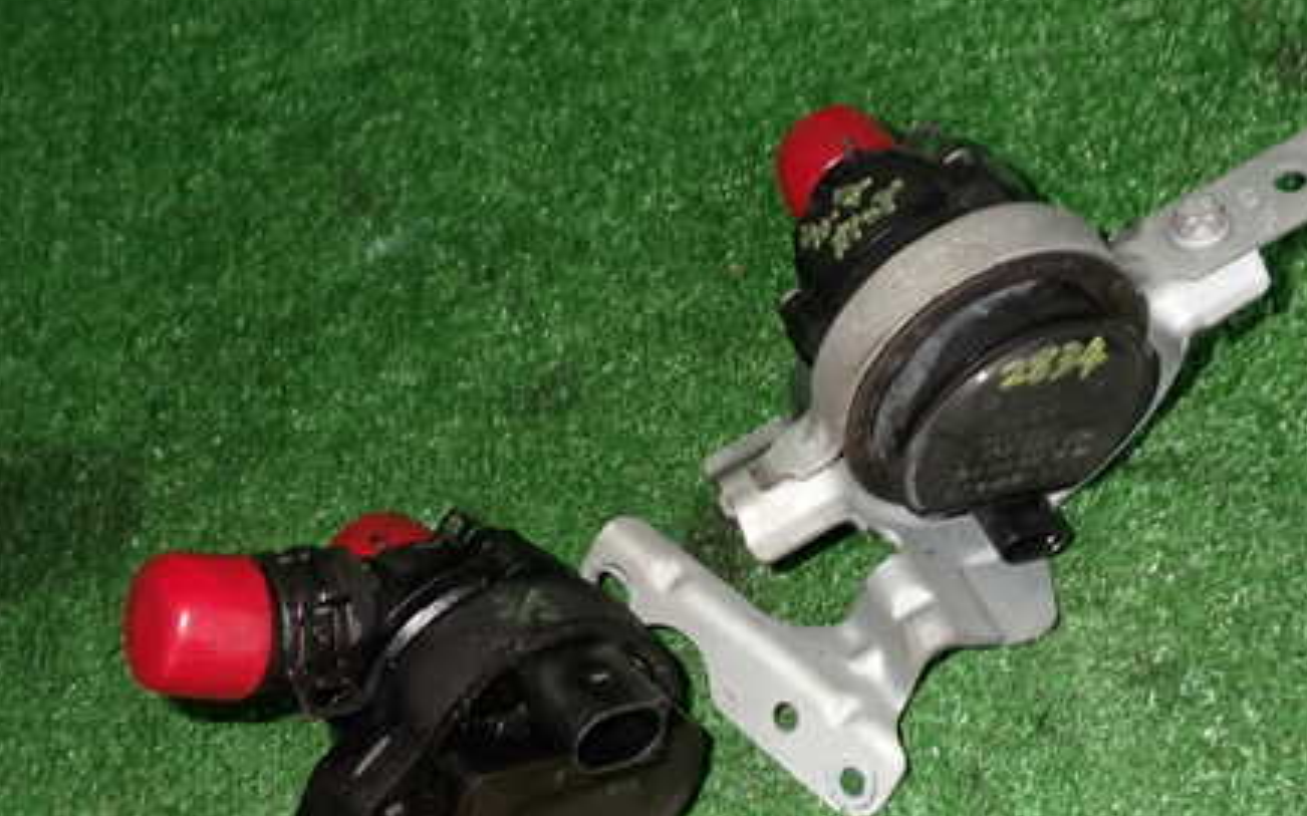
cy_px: 557
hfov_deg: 45.2
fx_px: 1567
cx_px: 735
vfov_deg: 29.0
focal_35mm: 44
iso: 250
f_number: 6.3
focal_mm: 5.4
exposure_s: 1/30
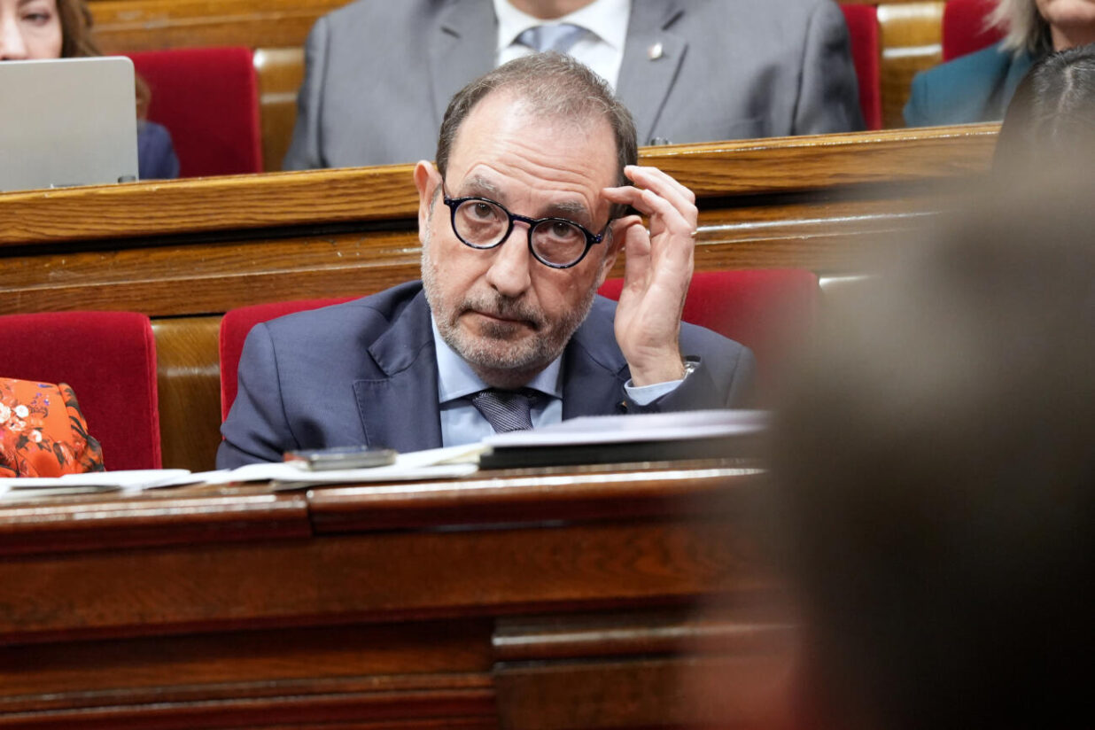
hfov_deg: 10.3
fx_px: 6083
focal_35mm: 200
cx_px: 548
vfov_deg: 6.9
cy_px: 365
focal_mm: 200
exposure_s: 1/160
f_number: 4
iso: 4000
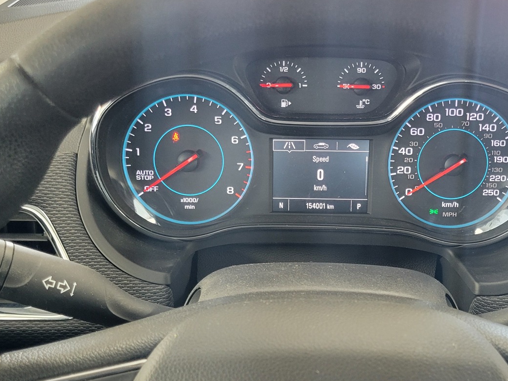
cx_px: 320
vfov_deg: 28.2
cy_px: 278
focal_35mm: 51
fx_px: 748
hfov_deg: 37.2
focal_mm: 5.4
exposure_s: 1/40
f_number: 1.8
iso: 250
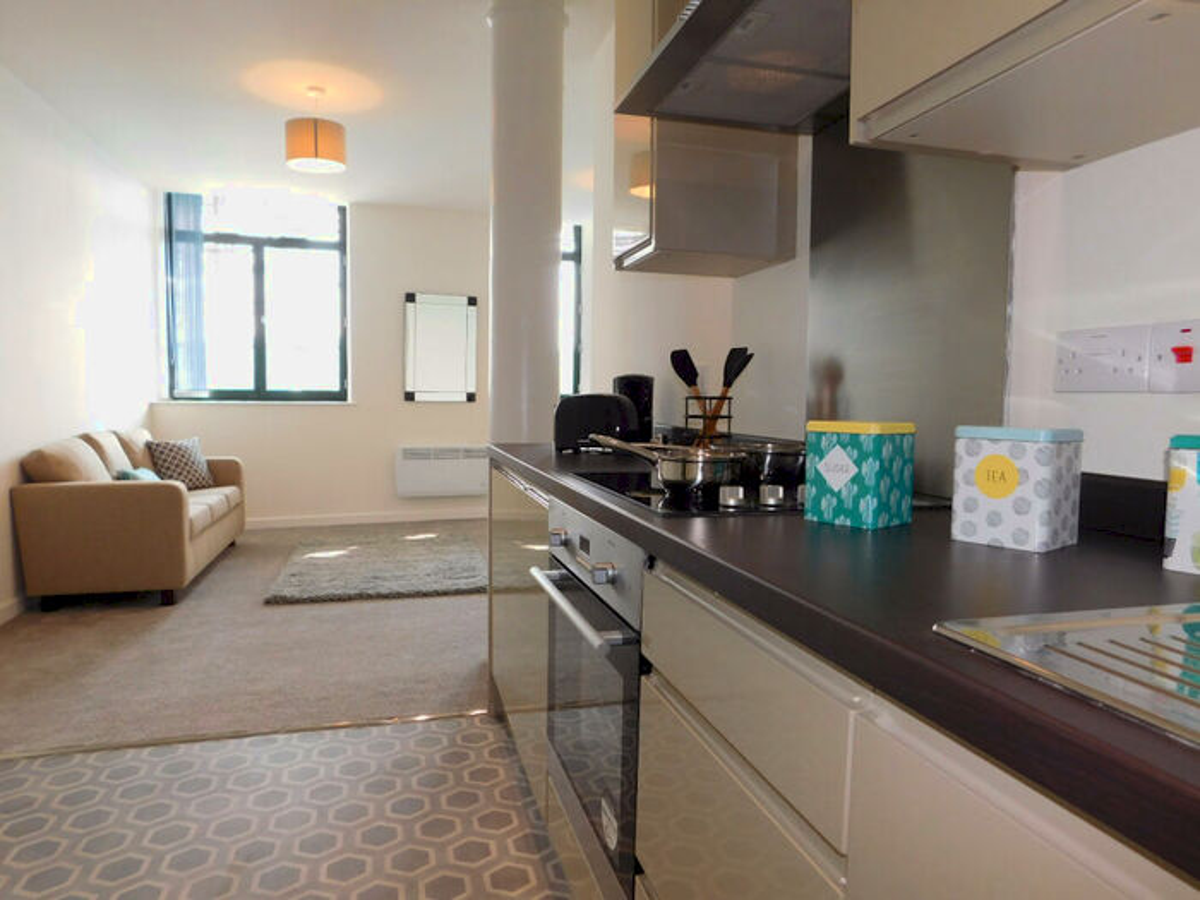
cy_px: 450
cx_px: 600
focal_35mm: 23
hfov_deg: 73.9
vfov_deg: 58.9
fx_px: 797
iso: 125
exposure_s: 1/30
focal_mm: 4
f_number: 3
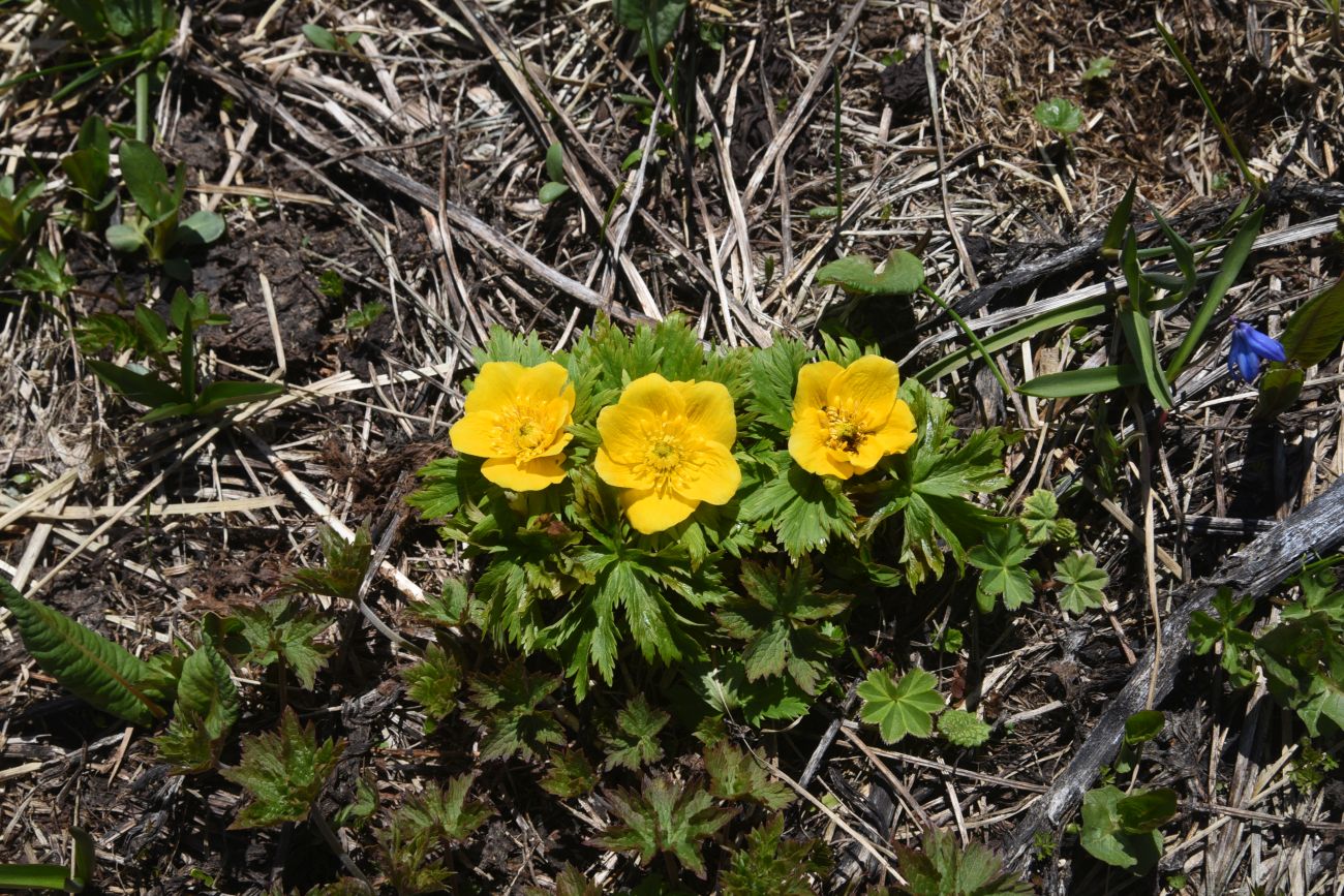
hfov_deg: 36.2
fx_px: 2053
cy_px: 448
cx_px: 672
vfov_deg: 24.6
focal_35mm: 55
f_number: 16
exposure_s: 1/125
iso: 125
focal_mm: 55
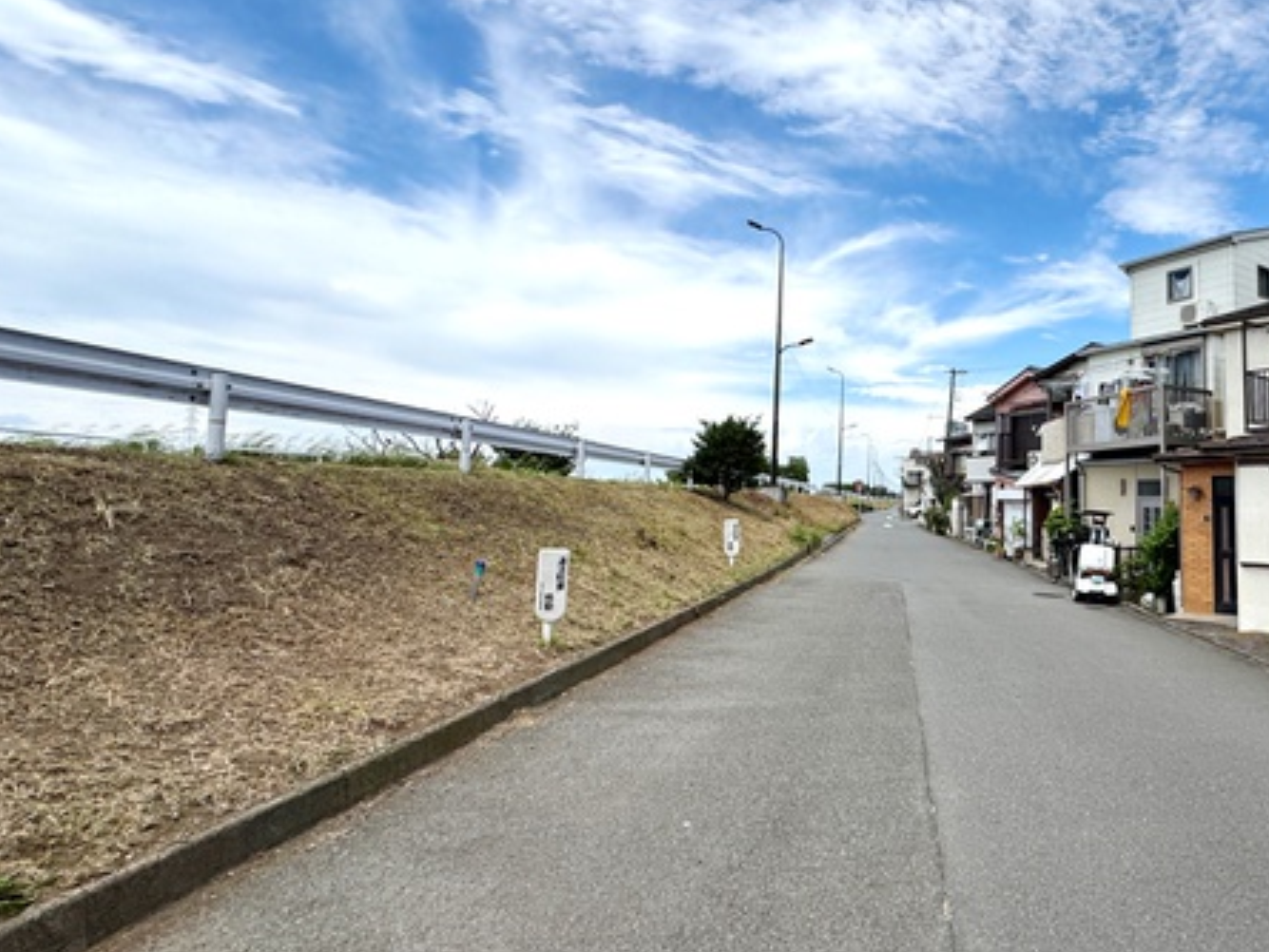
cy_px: 446
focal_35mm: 22
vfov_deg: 61.1
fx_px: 807
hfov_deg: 70.3
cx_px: 978
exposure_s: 1/2770
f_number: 2.2
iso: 50
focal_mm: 2.22
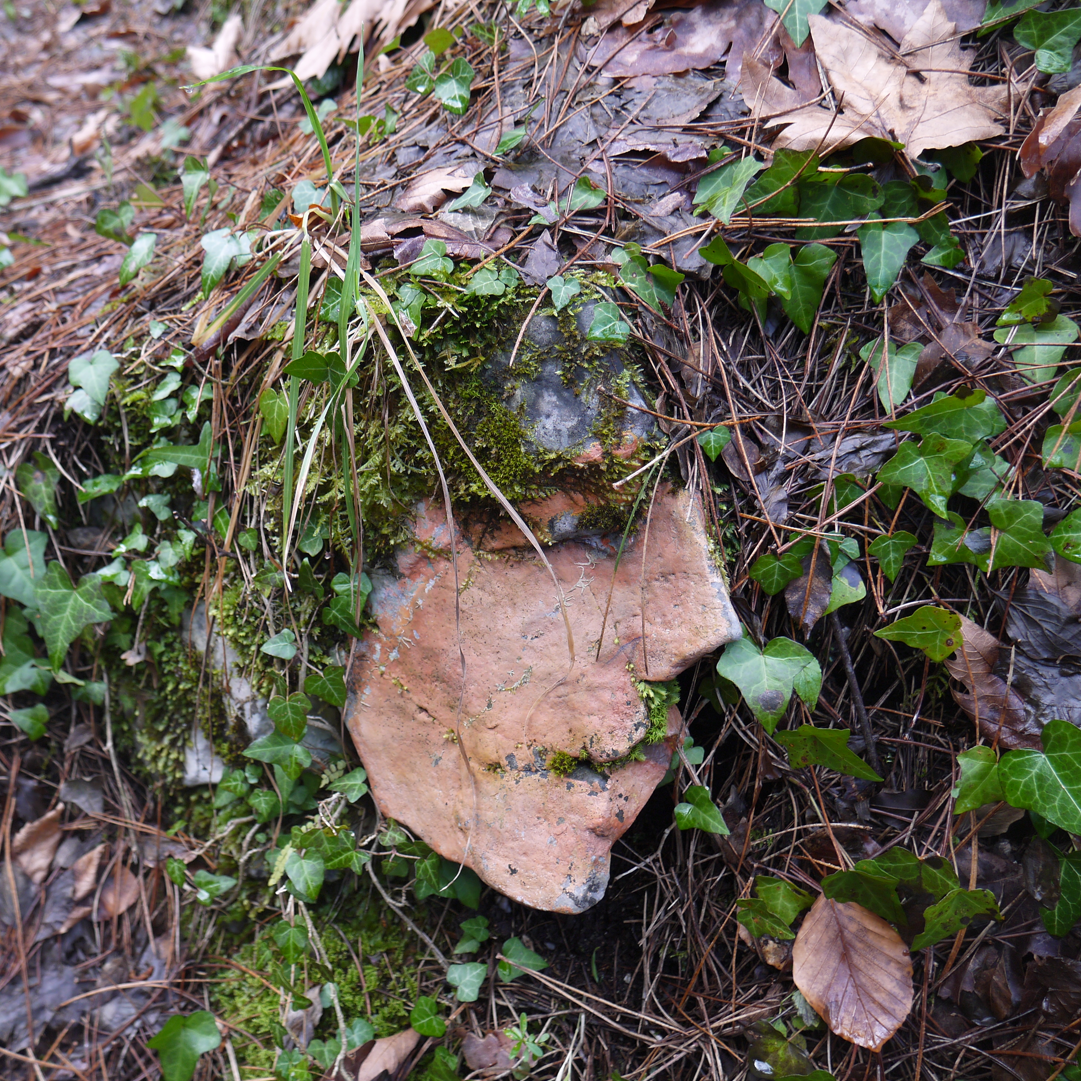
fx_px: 1201
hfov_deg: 48.1
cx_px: 420
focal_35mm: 34
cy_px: 556
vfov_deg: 48.4
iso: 160
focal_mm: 14
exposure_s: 1/60
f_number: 3.5
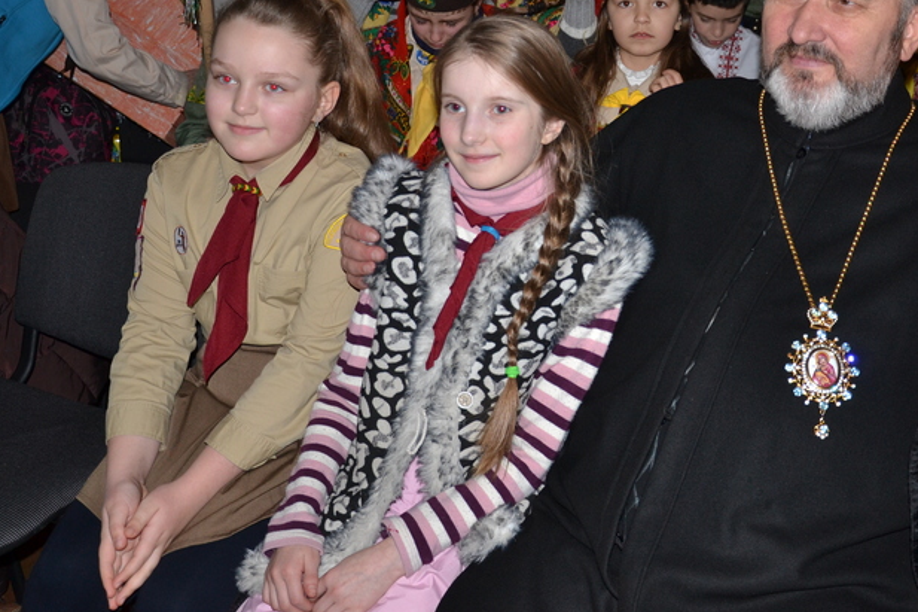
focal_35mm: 55
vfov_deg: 24.5
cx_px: 604
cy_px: 179
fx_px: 1395
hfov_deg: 36.1
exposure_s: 1/60
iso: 400
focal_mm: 25
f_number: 4
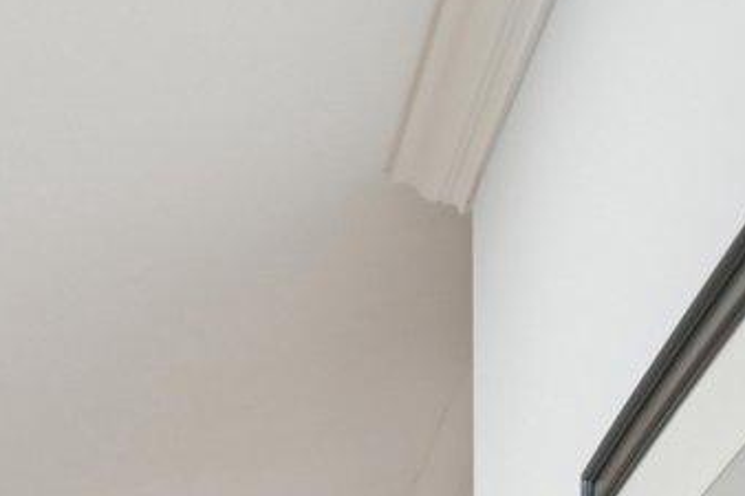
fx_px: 1882
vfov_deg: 11.3
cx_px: -1082
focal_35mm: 91
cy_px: 1335
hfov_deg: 14.3
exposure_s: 1/6
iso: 200
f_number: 7.1
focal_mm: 10
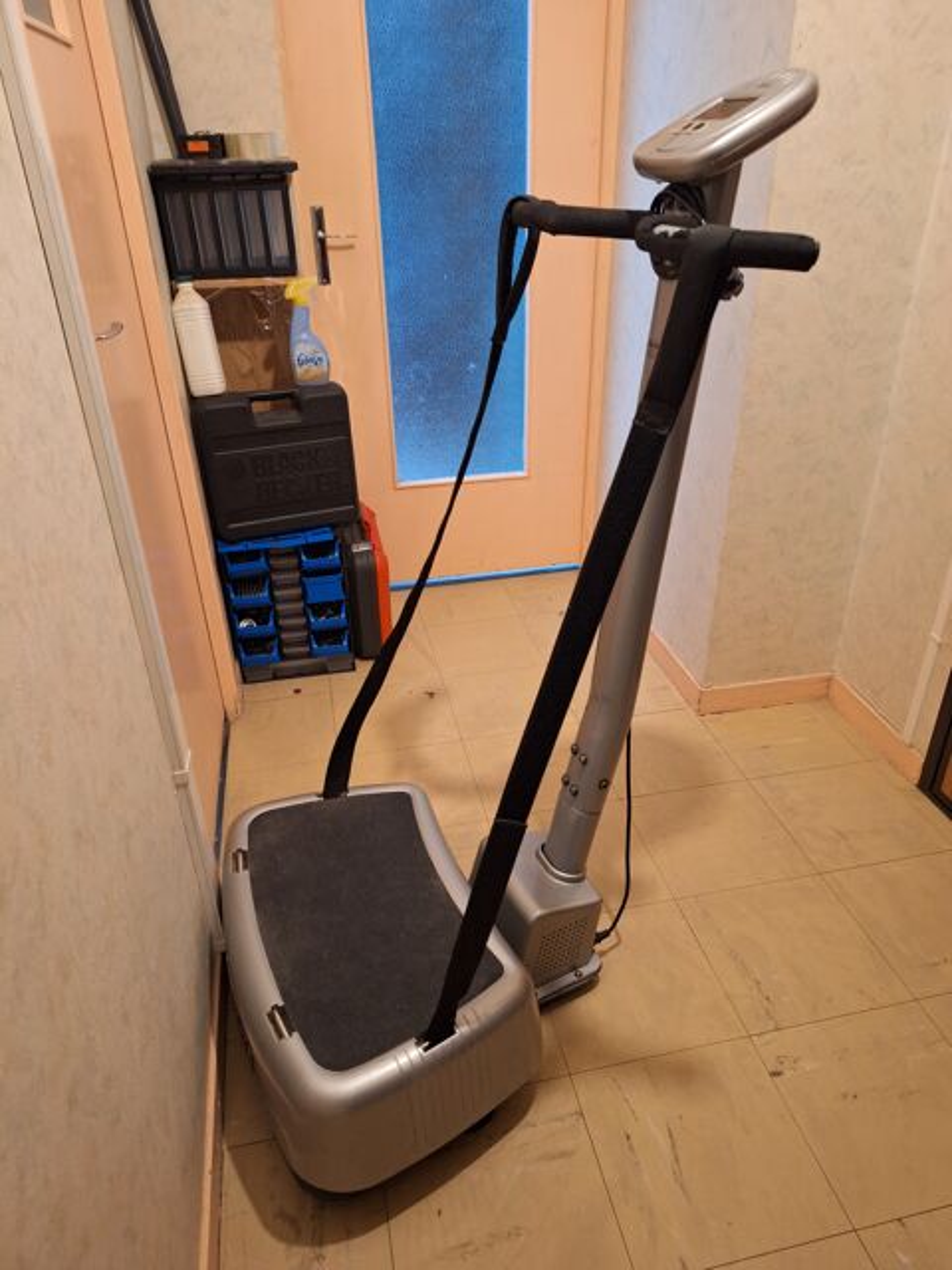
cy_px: 635
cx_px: 476
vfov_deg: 73.9
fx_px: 843
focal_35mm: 23
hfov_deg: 58.9
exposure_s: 1/25
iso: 400
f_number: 1.8
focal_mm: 5.54
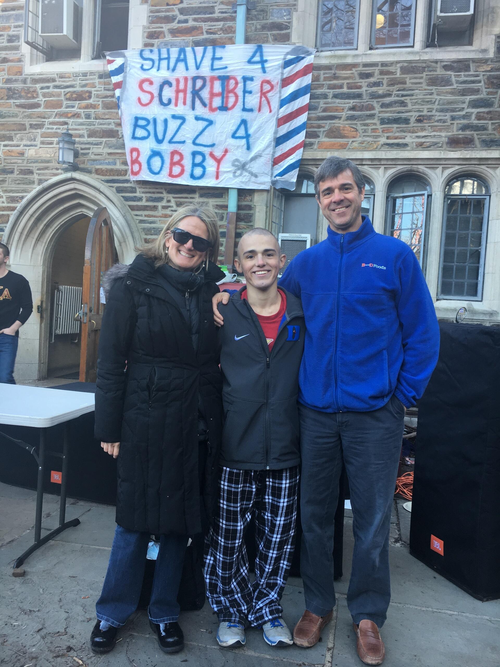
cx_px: 250
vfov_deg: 61.7
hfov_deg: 48.2
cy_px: 334
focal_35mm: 29
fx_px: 559
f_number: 2.2
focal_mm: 4.15
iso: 32
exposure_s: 1/60
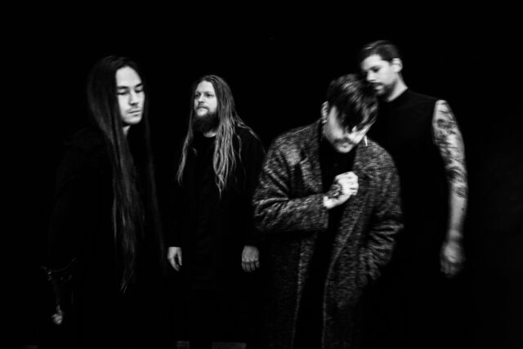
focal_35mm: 43
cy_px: 174
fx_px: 622
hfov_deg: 45.6
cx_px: 262
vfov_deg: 31.3
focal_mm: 42.8
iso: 5000
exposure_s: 1/15
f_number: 16
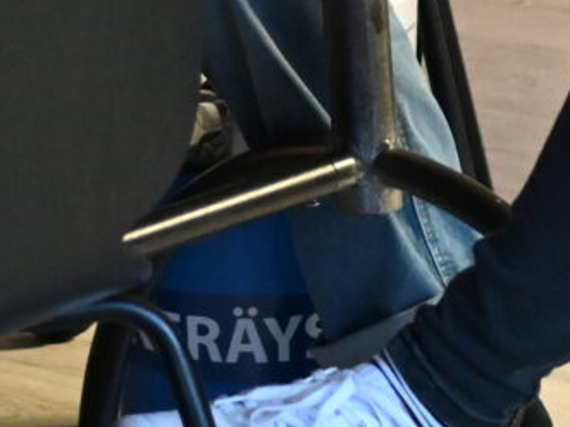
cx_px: -45
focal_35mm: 339
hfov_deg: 5.8
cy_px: -517
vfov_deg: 4.3
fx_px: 5580
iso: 3200
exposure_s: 1/100
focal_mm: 38
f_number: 2.8
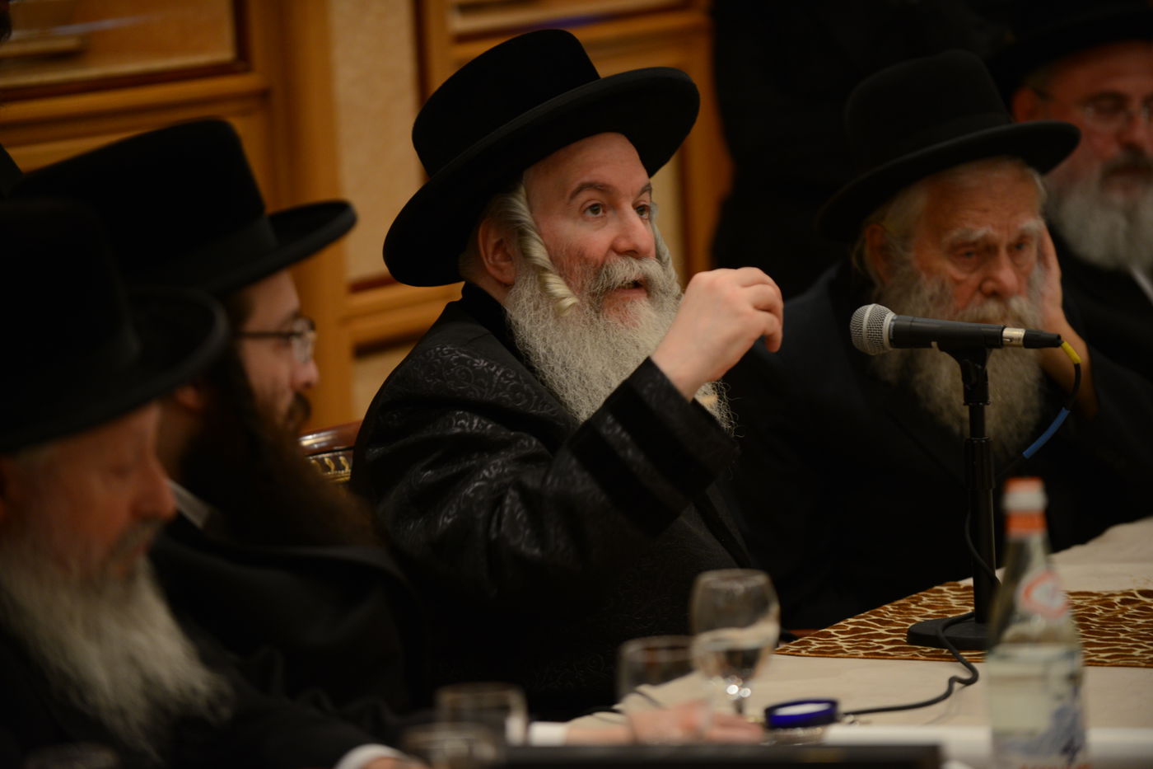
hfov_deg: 12.1
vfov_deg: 8.1
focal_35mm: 170
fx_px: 5444
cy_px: 384
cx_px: 576
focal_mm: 170
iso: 1250
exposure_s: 1/60
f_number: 2.8
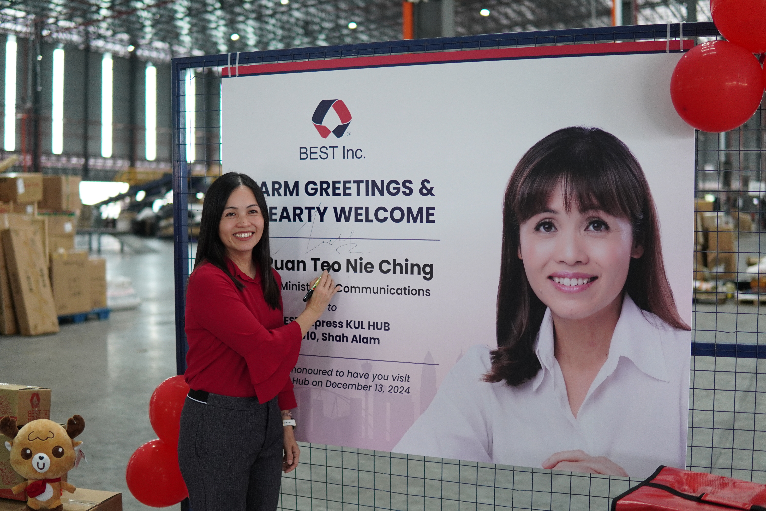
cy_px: 256
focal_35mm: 45
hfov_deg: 43.6
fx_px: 957
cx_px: 383
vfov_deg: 29.9
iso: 640
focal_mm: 30
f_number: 1.6
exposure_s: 1/500
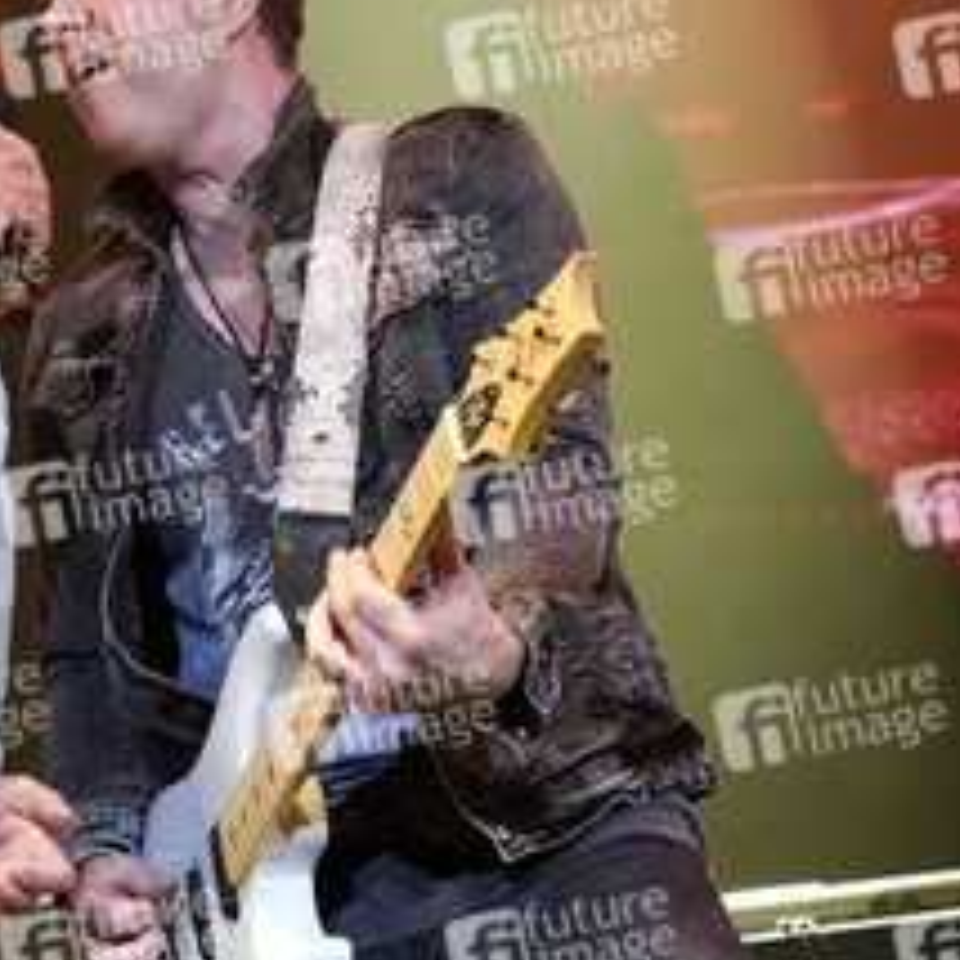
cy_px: 381
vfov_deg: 14.5
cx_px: -7
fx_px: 3765
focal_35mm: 120
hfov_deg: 14.3
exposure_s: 1/320
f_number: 5.6
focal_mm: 67
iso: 1600
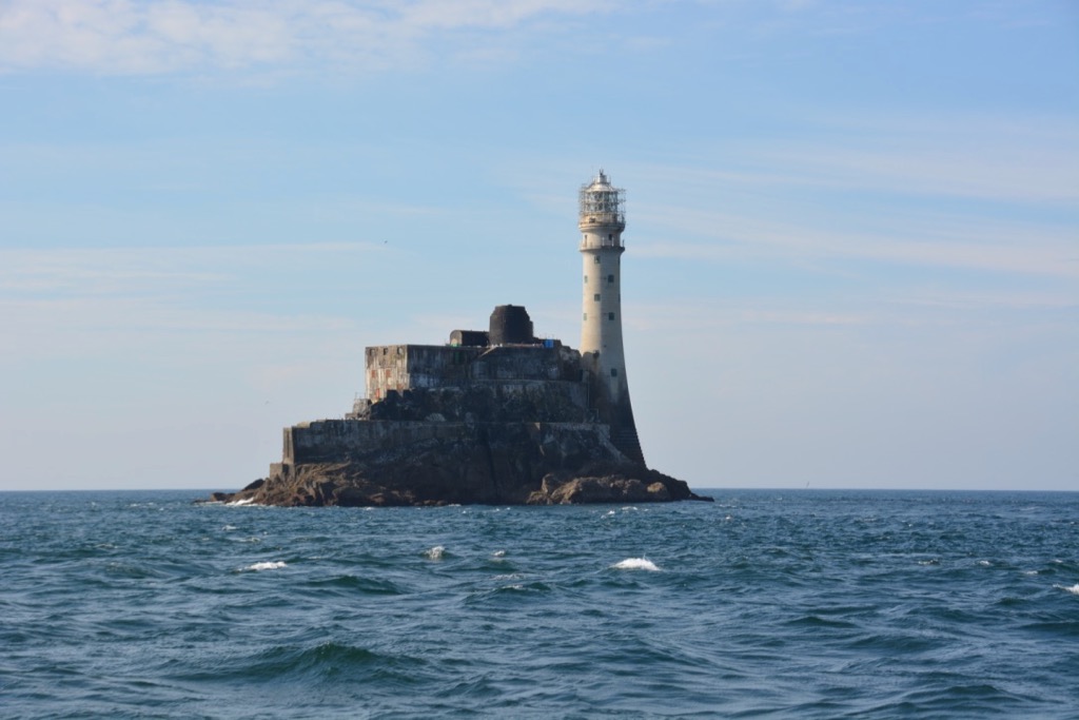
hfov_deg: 22.6
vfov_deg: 15.2
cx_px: 540
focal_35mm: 90
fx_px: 2698
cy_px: 360
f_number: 8
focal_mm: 60
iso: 110
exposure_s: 1/250
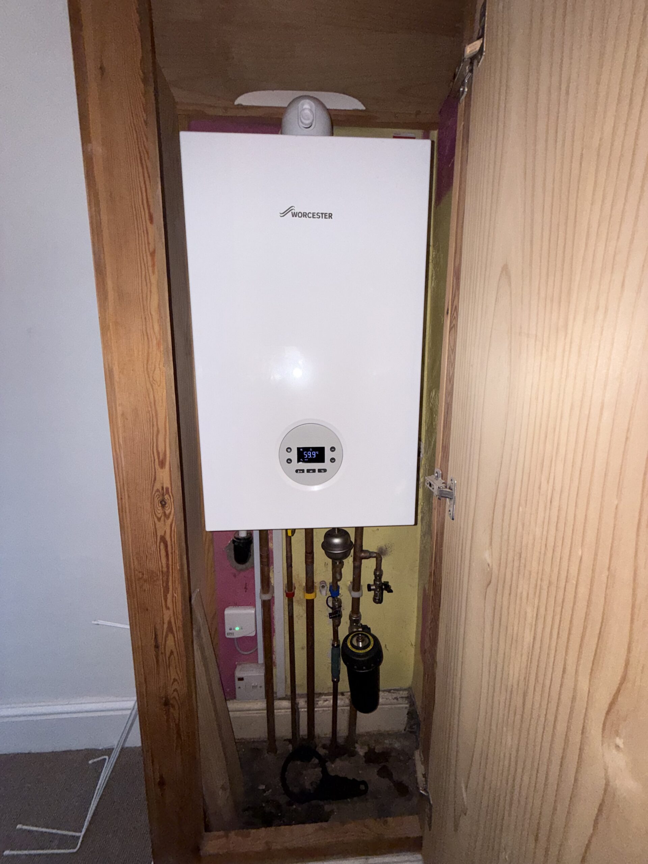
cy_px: 432
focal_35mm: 14
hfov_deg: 85.7
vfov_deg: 102.1
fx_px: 349
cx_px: 324
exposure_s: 1/106
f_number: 2.2
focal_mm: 2.22
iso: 80
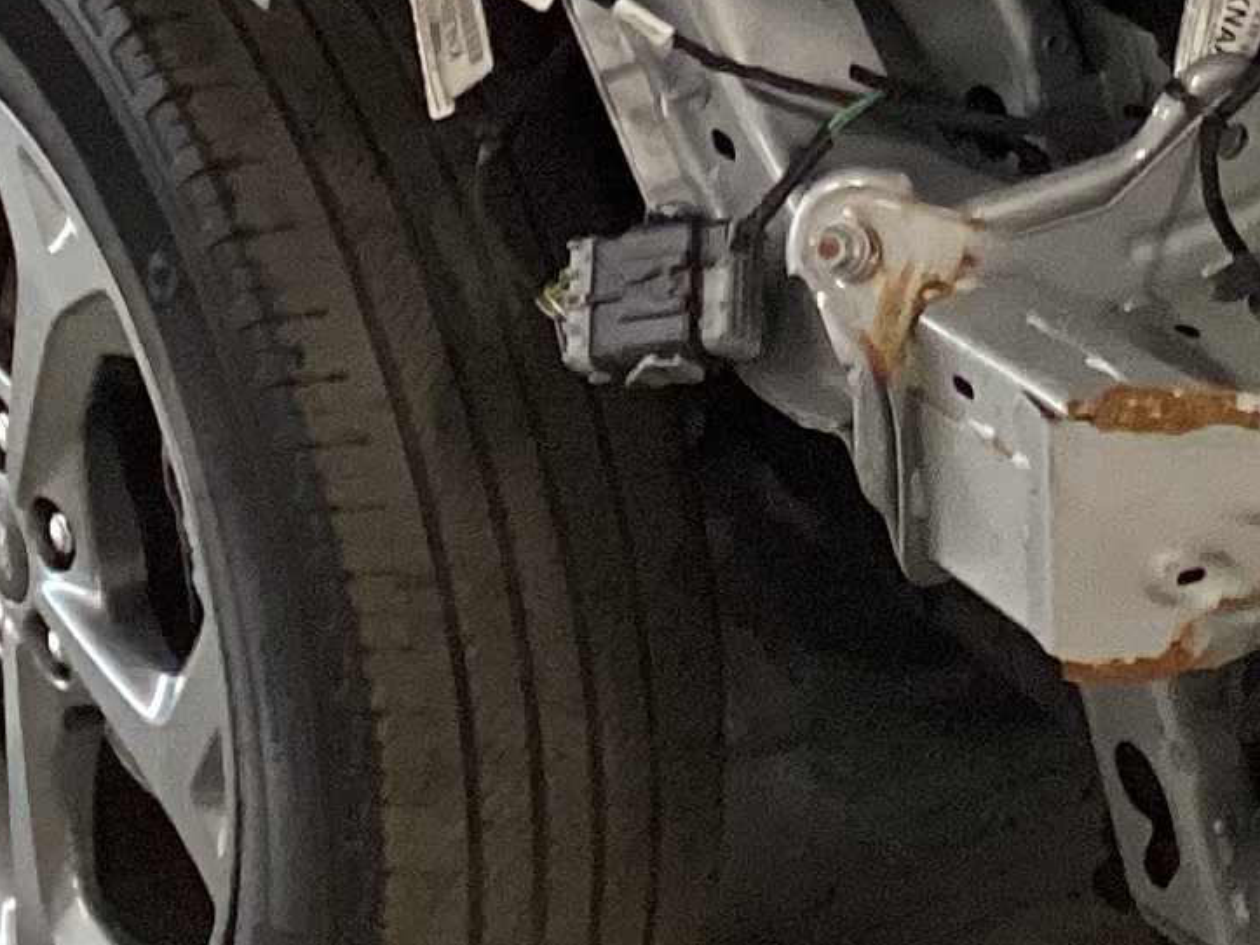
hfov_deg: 14.0
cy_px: -507
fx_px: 5095
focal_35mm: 140
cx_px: 957
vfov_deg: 10.2
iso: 200
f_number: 2.4
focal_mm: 3.3
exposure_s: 1/60
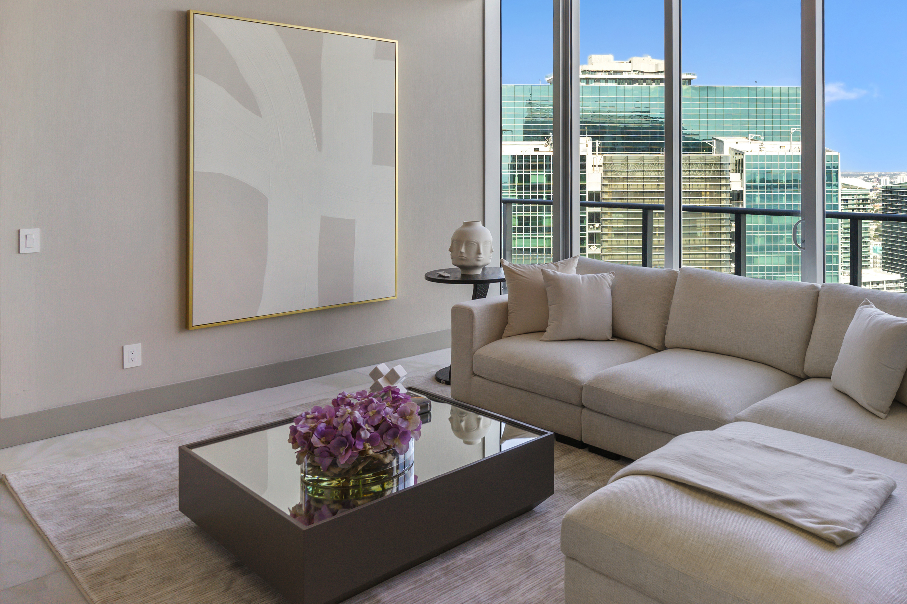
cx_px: 636
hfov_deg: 63.1
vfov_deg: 45.5
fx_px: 705
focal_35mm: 28
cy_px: 189
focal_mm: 17
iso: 320
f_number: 7.1
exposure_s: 1/250
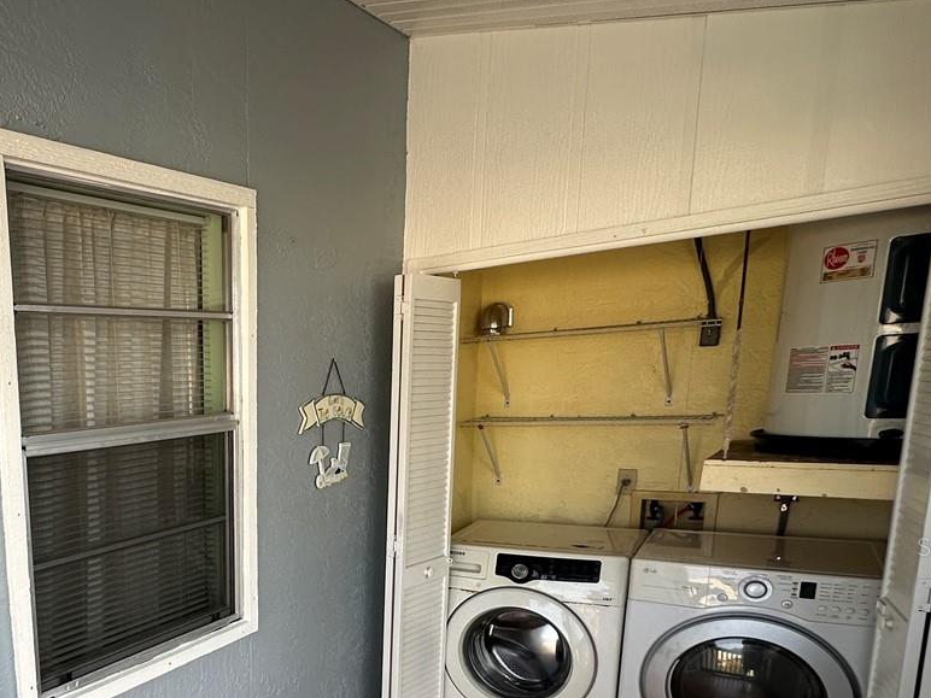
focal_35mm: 29
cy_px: 546
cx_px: 66
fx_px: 780
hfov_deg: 52.8
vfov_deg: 46.0
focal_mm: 2.22
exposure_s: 1/198
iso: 40
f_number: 2.2
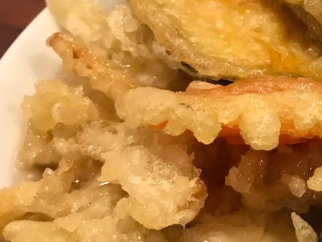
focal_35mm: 66
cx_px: 363
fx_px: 614
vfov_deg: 22.3
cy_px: 119
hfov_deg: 26.8
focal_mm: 3.99
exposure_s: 1/15
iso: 64
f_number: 1.8
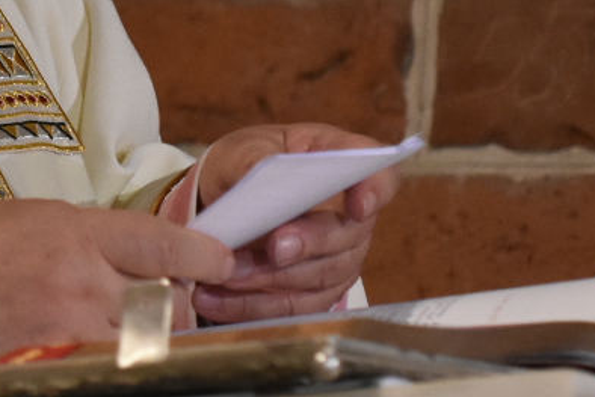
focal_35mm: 925
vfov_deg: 1.5
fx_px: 15293
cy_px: -273
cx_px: -32
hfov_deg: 2.2
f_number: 2.8
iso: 2000
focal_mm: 150
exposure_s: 1/250
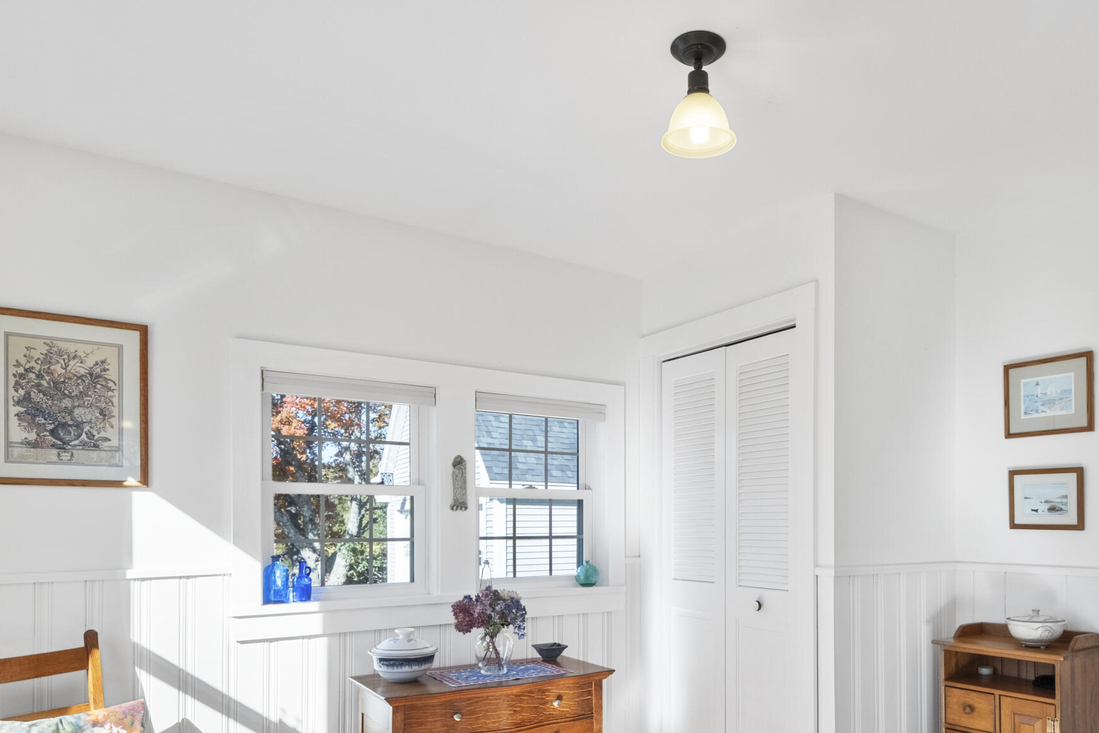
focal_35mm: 26
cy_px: 523
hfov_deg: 68.8
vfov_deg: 48.2
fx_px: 794
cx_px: 651
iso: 500
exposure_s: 1/30
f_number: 8
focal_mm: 9.7
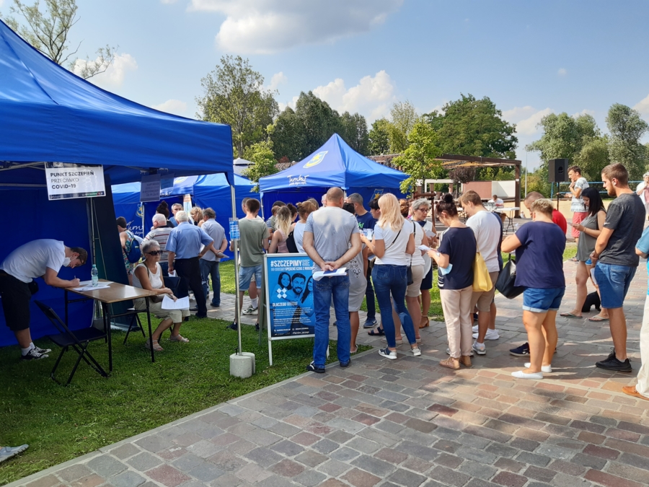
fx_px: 487
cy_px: 244
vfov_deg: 53.1
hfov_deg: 67.3
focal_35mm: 26
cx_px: 324
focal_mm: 3.92
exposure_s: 1/564
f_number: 1.7
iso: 40
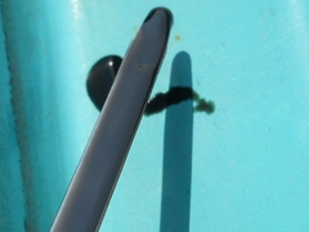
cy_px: 198
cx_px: 107
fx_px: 732
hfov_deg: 23.7
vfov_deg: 17.8
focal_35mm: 82
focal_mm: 6.72
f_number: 5.5
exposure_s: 1/400
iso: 80
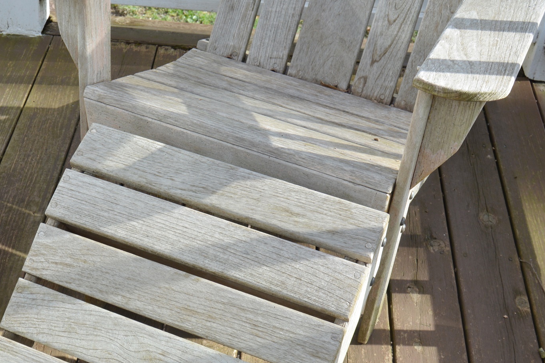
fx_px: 908
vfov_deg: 22.3
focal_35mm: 60
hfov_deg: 33.2
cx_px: 199
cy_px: 298
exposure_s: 1/200
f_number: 7.1
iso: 200
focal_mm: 22
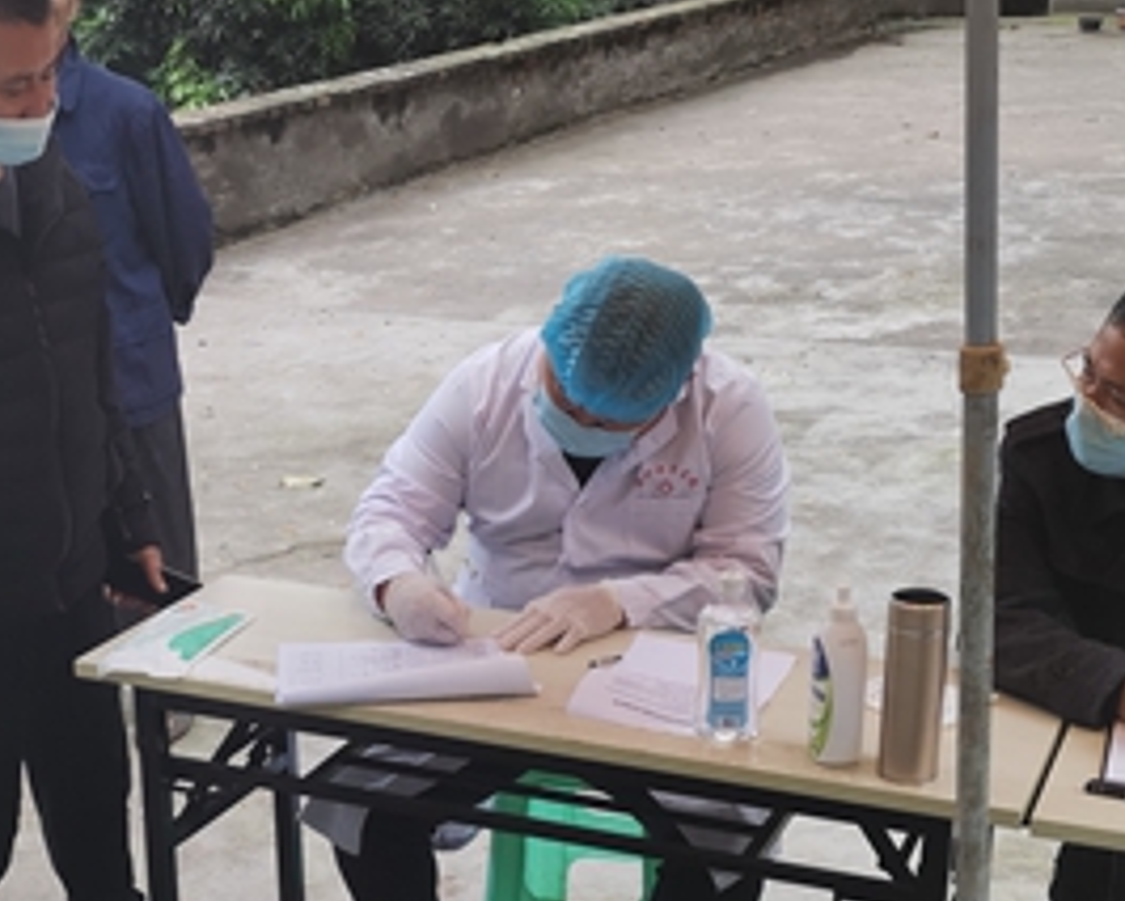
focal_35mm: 61
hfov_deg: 30.7
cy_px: 685
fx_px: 2032
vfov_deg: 24.7
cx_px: 385
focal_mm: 4.75
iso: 50
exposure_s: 1/130
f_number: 1.8
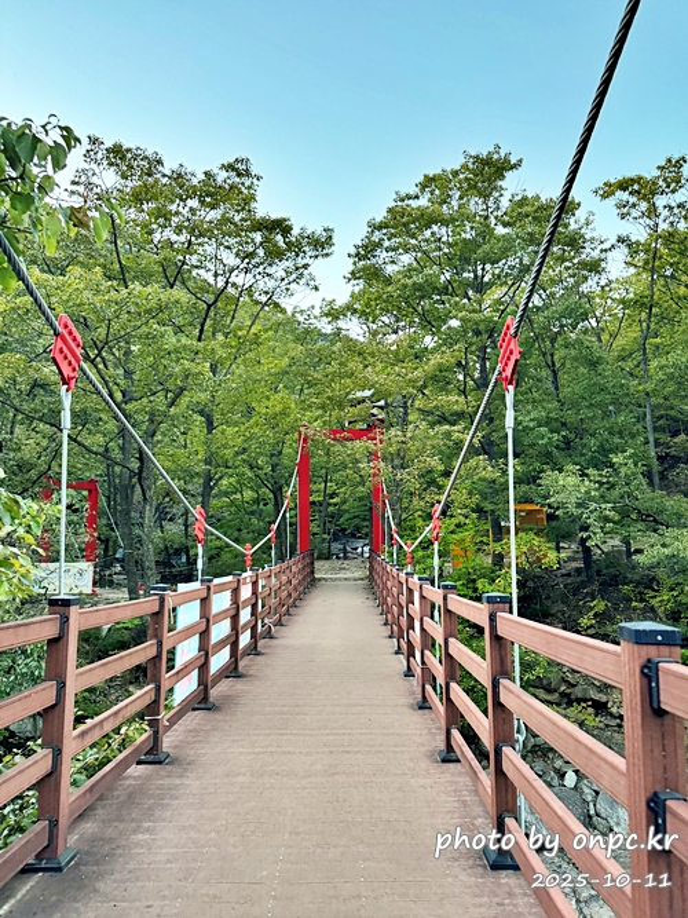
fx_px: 636
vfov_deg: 71.6
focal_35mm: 24
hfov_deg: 56.8
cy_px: 459
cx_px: 344
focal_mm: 6.76
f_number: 1.78
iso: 200
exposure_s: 1/75
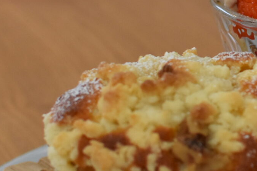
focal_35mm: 200
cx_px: 327
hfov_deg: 10.1
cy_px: 25
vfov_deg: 6.9
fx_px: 1427
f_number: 4
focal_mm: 35
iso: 640
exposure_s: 1/60
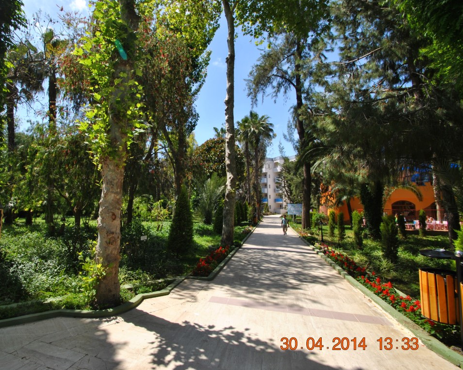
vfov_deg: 77.0
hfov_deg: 88.8
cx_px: 193
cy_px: 185
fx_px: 233
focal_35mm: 17
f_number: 8
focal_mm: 10
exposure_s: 1/250
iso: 100
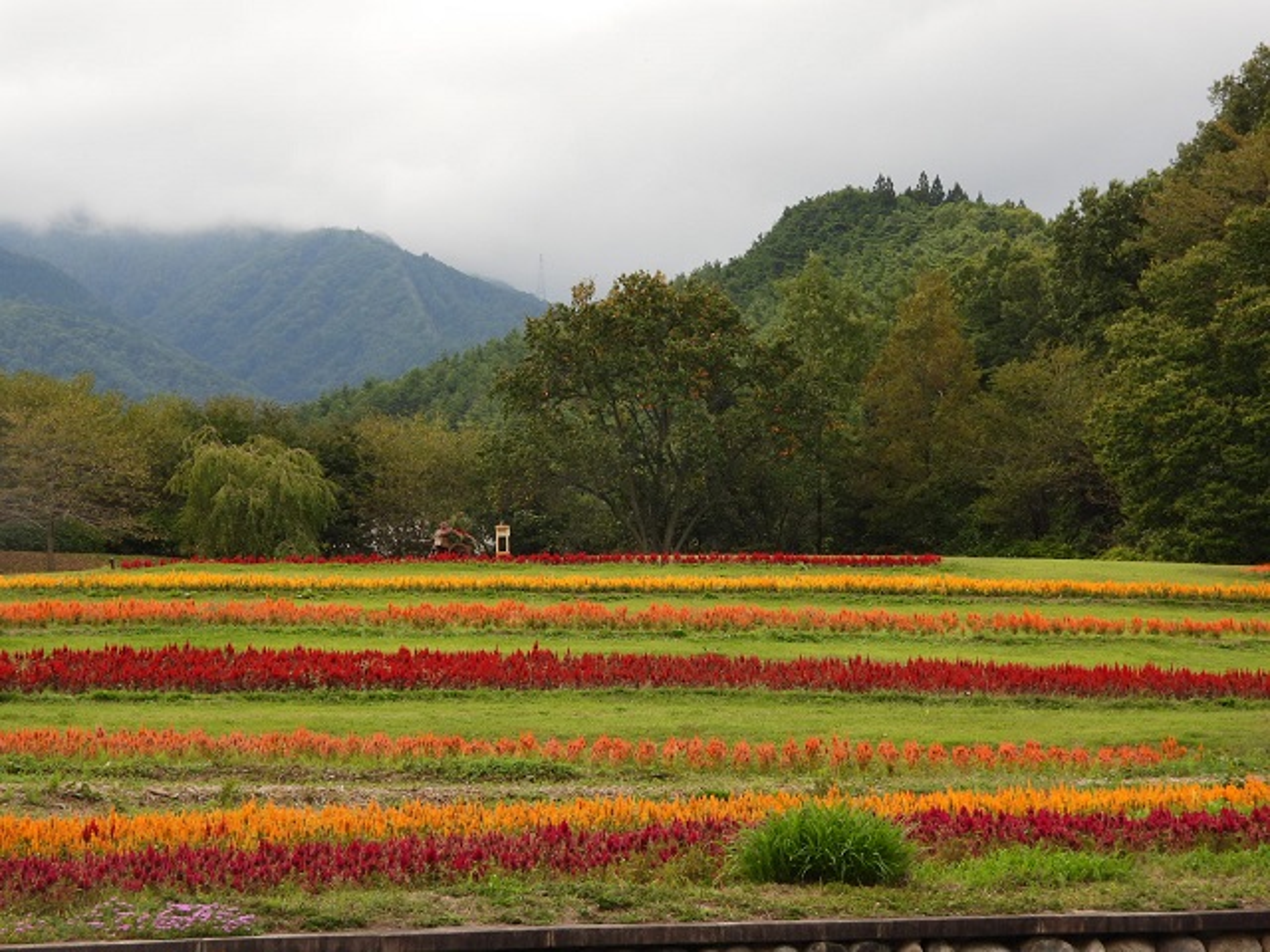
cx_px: 635
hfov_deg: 21.5
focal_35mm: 91
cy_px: 476
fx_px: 3339
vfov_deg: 16.2
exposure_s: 1/400
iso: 100
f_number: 3.5
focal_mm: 16.3
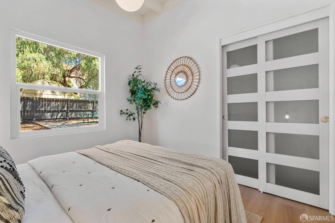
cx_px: 168
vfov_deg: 73.7
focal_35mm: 16
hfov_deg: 96.7
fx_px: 149
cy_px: 112
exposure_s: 1/2
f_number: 16
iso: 320
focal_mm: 16
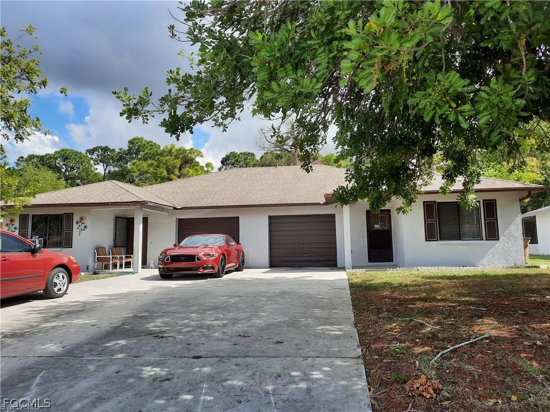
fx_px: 397
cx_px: 275
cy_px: 206
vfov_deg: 54.9
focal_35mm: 25
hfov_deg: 69.4
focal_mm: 4.6
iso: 32
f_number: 2
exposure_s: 1/550
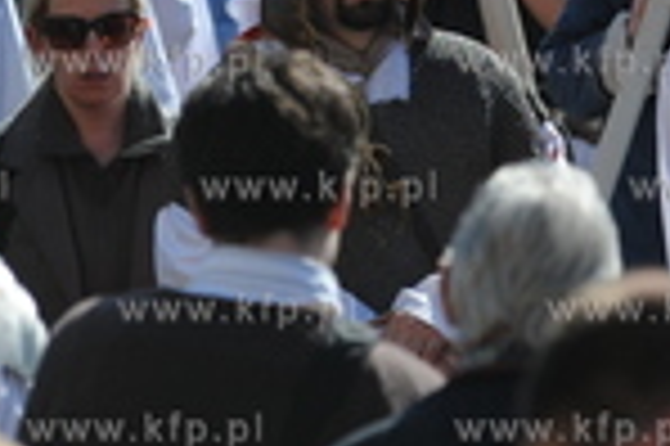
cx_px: 477
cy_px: -122
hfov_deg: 3.8
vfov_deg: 2.5
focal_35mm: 538
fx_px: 10002
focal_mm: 200
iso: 400
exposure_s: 1/1600
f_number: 5.6
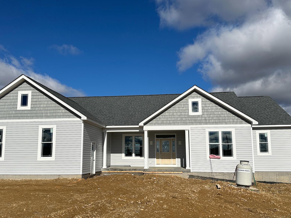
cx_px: 138
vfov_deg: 44.1
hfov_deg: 56.8
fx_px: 269
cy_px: 119
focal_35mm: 32
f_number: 1.78
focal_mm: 6.86
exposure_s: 1/13699
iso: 80
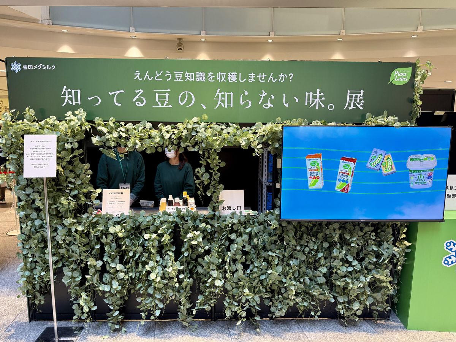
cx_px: 228
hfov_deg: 71.6
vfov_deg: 56.8
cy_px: 171
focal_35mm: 24
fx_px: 316
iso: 125
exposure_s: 1/60
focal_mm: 6.76
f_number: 1.78
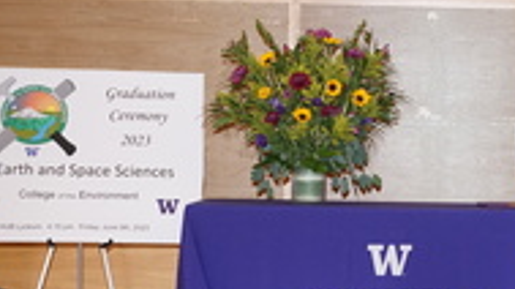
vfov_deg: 9.0
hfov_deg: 15.5
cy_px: 18
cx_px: 617
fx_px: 1829
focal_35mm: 134
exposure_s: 1/80
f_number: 4.5
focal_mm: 51
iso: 1600
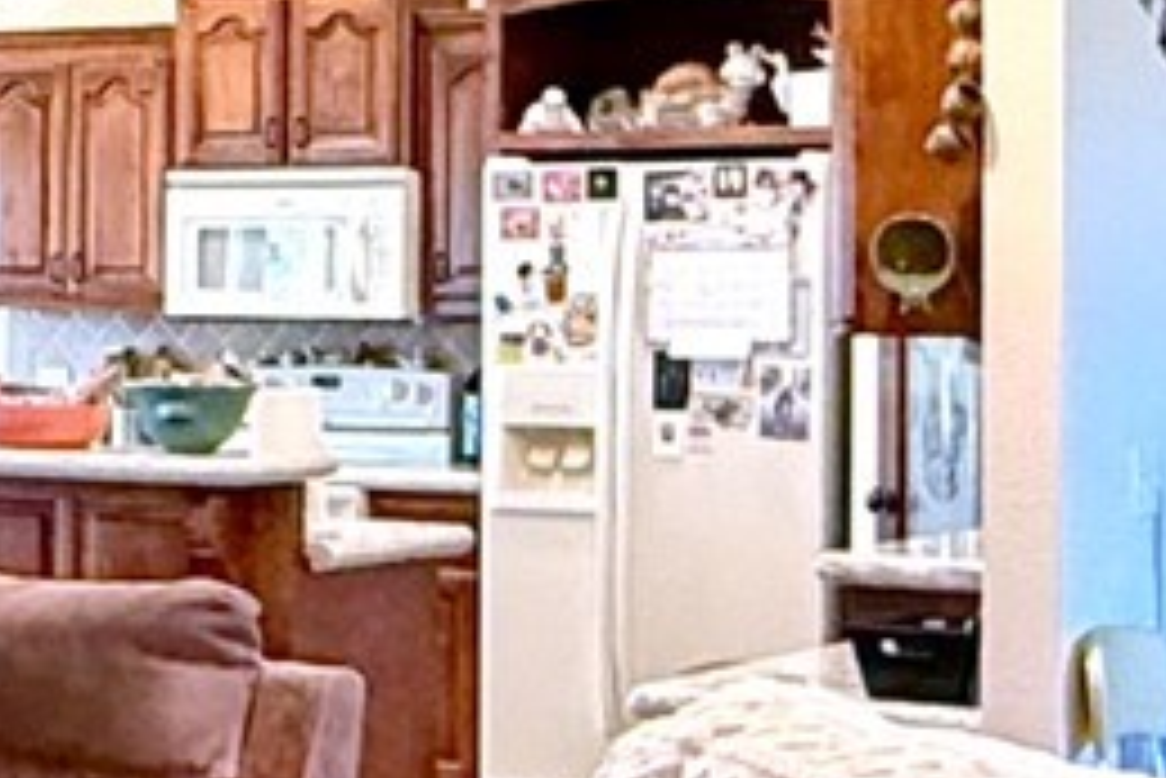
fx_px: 3500
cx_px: -162
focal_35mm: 108
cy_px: 254
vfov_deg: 12.7
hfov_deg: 18.1
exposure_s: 1/120
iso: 400
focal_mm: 2.22
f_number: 2.2
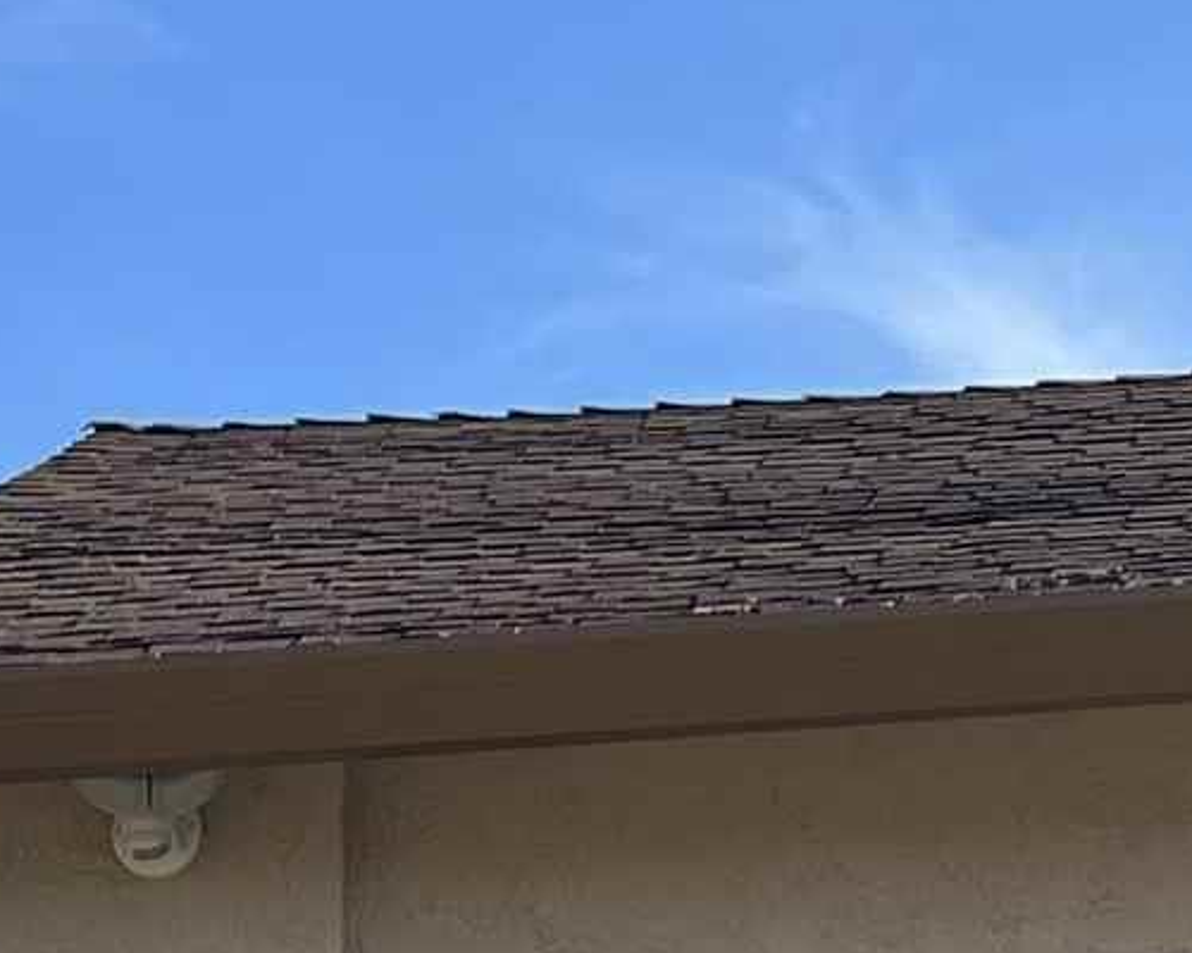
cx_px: -343
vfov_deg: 9.0
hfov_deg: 12.0
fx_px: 5503
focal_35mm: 156
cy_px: 2197
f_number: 1.5
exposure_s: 1/2762
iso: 50
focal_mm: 5.7
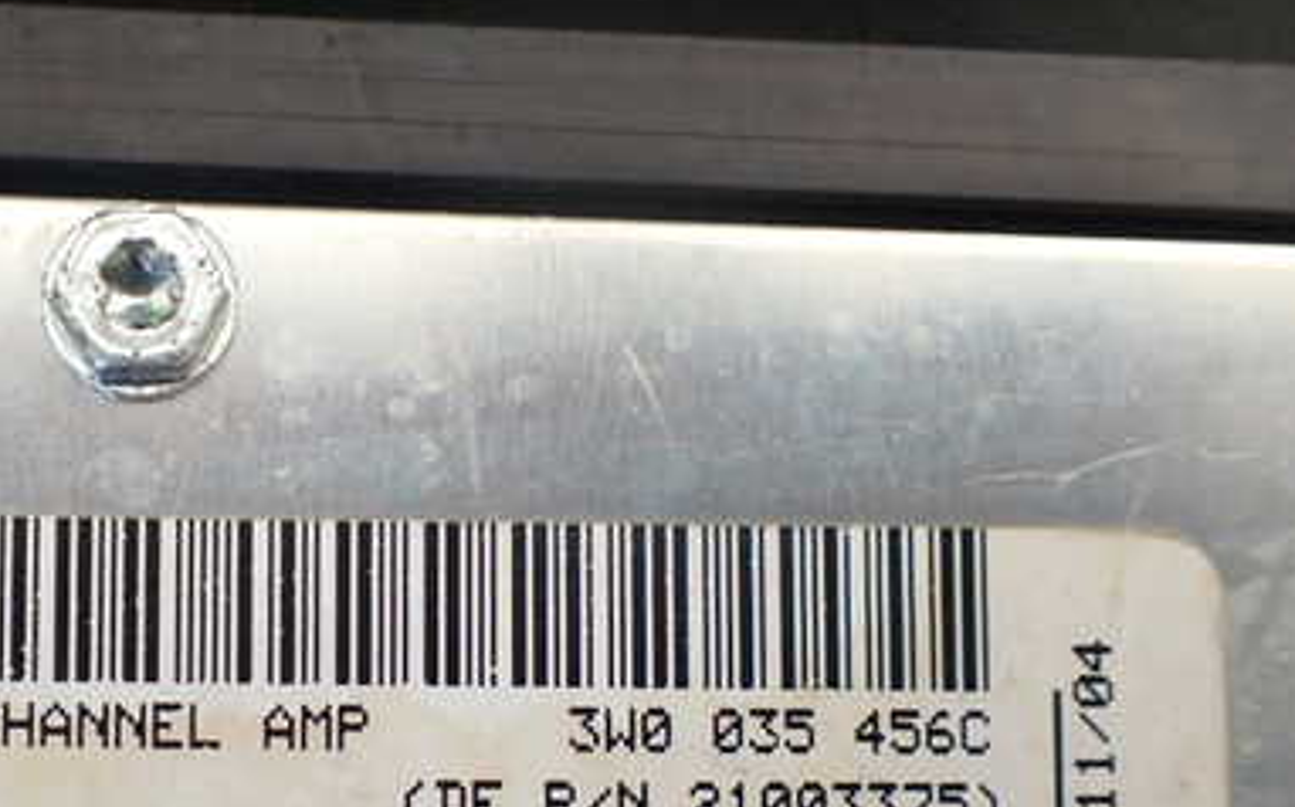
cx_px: 298
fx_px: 1763
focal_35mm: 50
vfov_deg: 25.3
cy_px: 654
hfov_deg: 39.1
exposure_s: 1/125
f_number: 2.3
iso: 100
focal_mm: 5.4
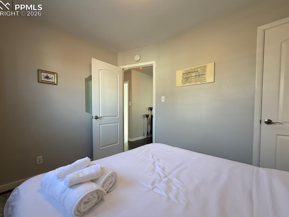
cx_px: 136
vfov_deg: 81.6
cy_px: 115
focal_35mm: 15
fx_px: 125
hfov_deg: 98.1
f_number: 2.2
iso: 200
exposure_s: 1/120
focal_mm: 2.22
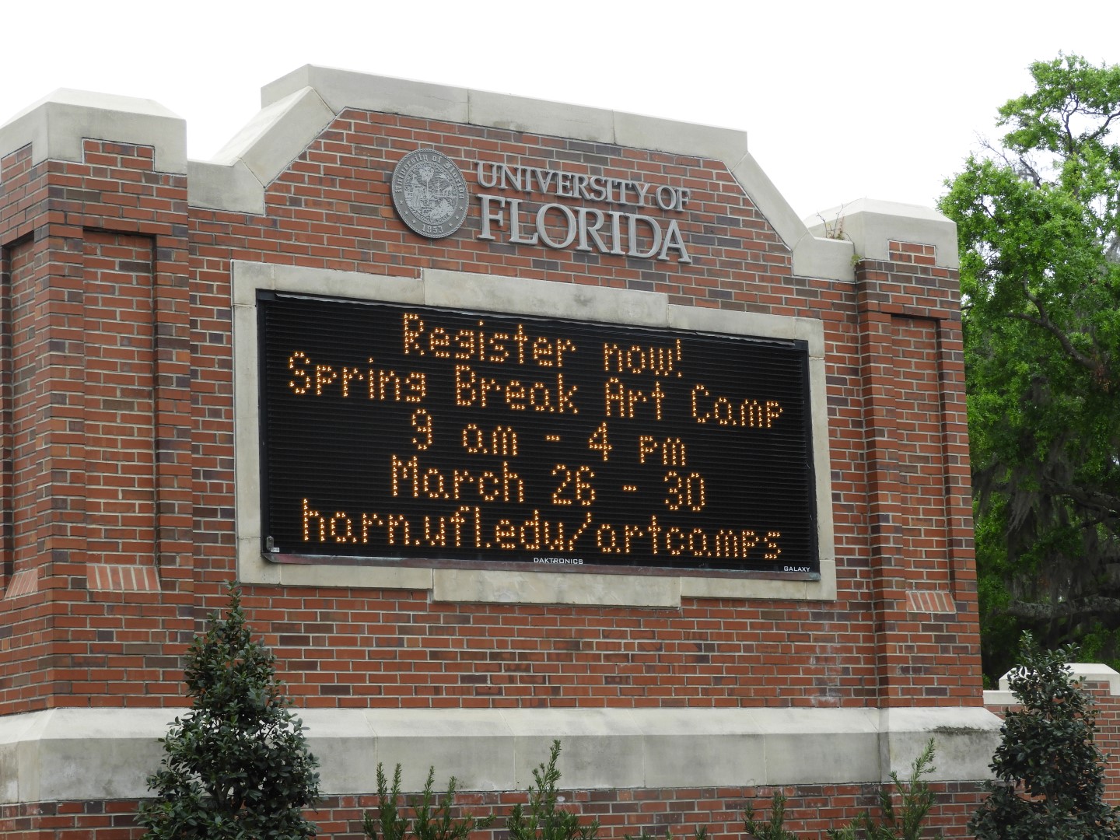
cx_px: 560
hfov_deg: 23.0
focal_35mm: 85
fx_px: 2750
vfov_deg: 17.4
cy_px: 420
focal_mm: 15.2
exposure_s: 1/200
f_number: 4.5
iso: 100
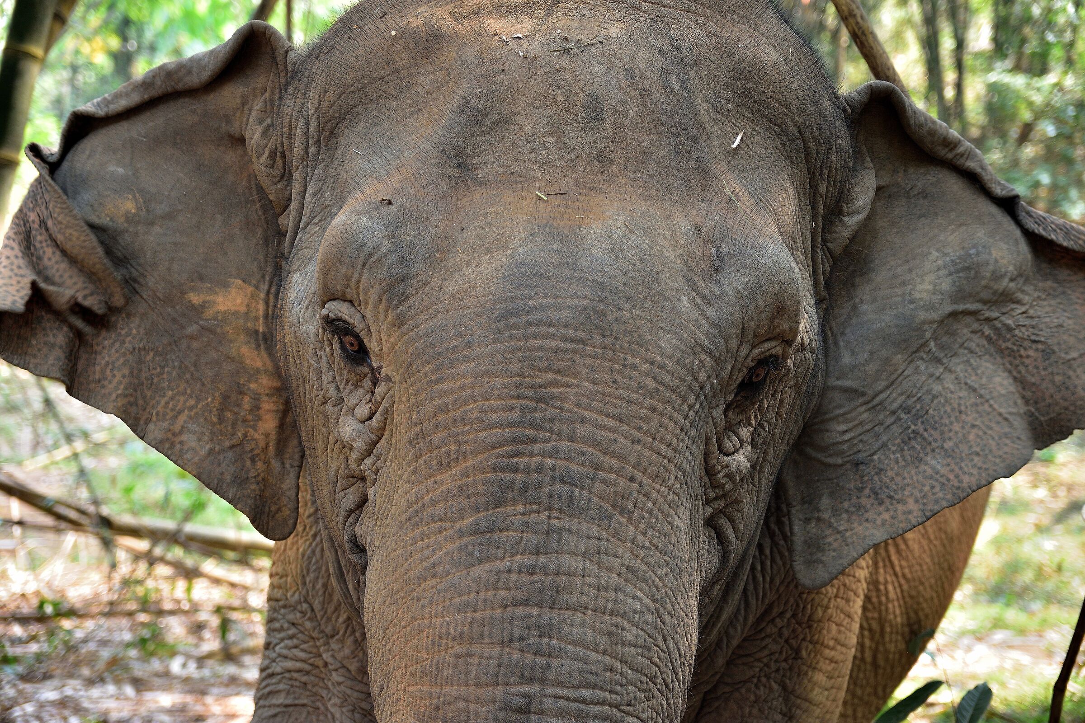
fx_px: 2260
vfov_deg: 18.2
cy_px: 362
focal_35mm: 75
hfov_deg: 27.0
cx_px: 542
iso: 320
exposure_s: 1/200
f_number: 2.8
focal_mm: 50
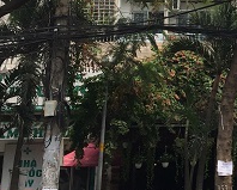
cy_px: -32
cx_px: 285
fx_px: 681
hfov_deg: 18.7
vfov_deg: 15.4
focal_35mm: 97
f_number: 2.2
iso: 32
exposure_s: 1/1068
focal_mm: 4.15
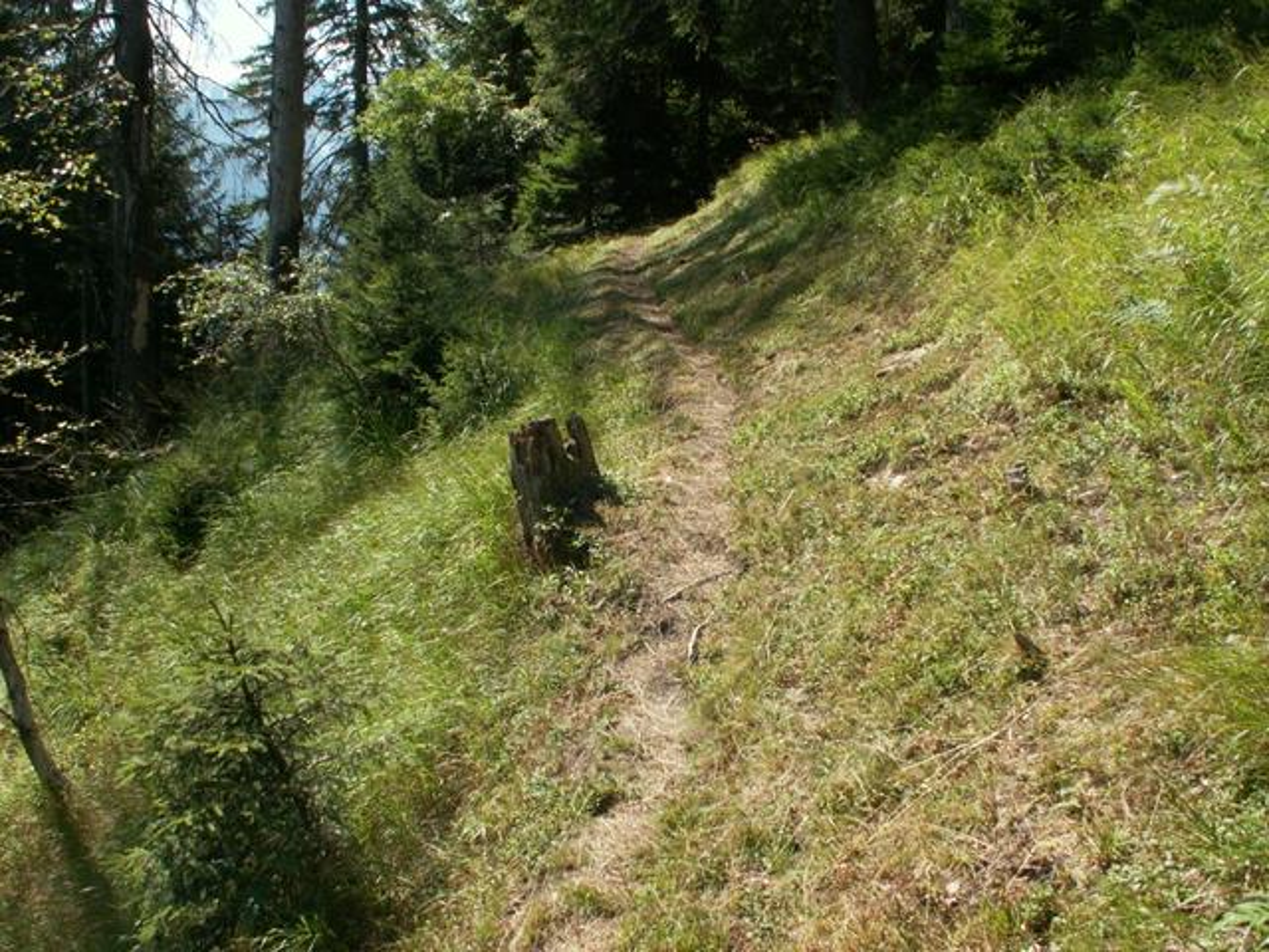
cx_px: 634
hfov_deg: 52.6
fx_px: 1283
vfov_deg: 40.7
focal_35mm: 35
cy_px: 476
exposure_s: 1/125
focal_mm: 5.86
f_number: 5.6
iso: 50
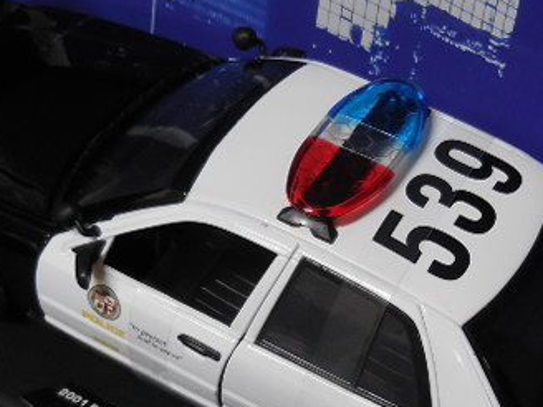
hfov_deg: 25.6
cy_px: 293
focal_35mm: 76
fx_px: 1192
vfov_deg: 19.3
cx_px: 320
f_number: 3.9
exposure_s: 1/20
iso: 400
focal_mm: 7
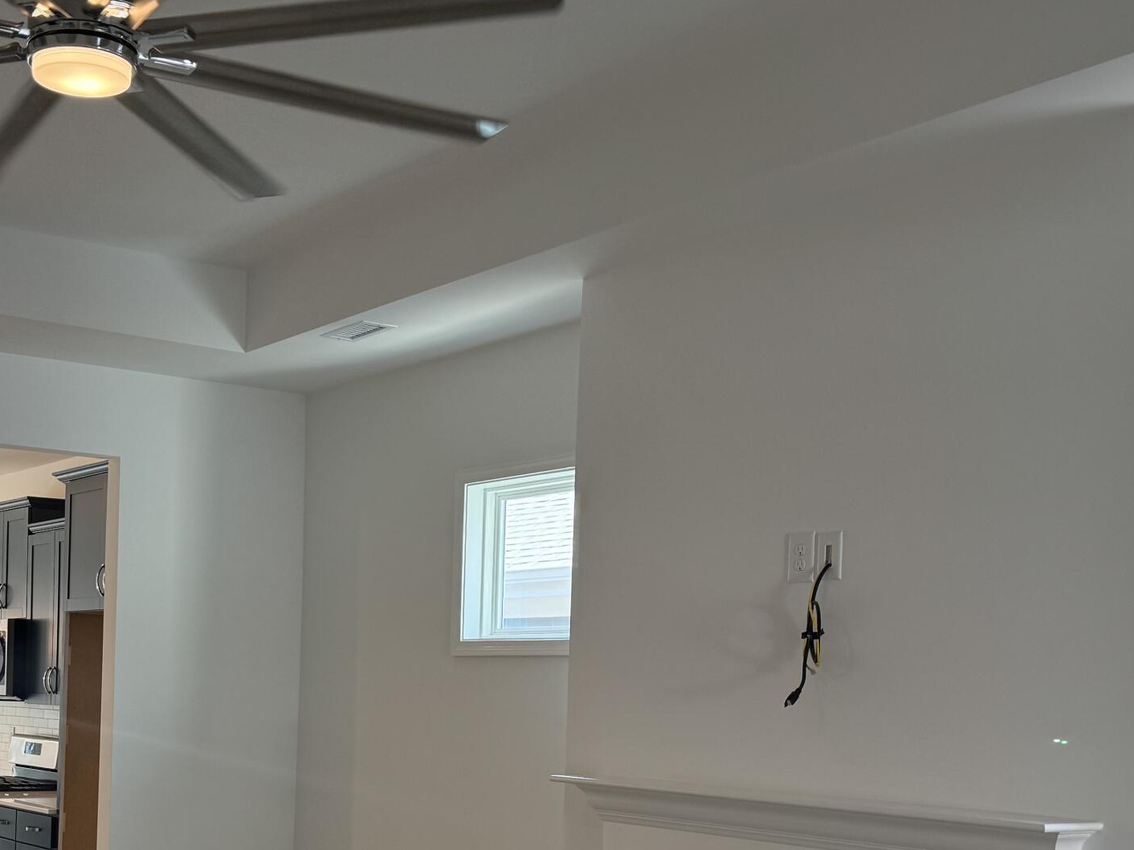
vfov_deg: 28.0
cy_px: 676
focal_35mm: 51
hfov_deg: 37.0
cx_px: 352
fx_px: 1671
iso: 80
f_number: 1.78
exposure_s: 1/120
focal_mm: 6.76
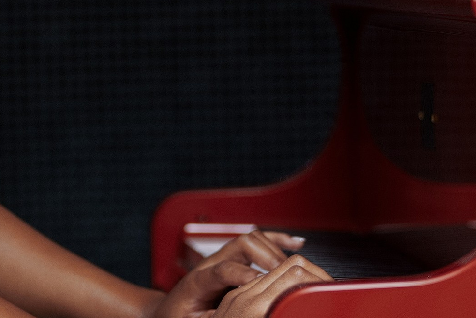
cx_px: 112
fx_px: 5262
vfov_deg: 3.5
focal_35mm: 398
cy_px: 178
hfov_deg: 5.2
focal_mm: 102
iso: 250
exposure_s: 1/200
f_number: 2.8
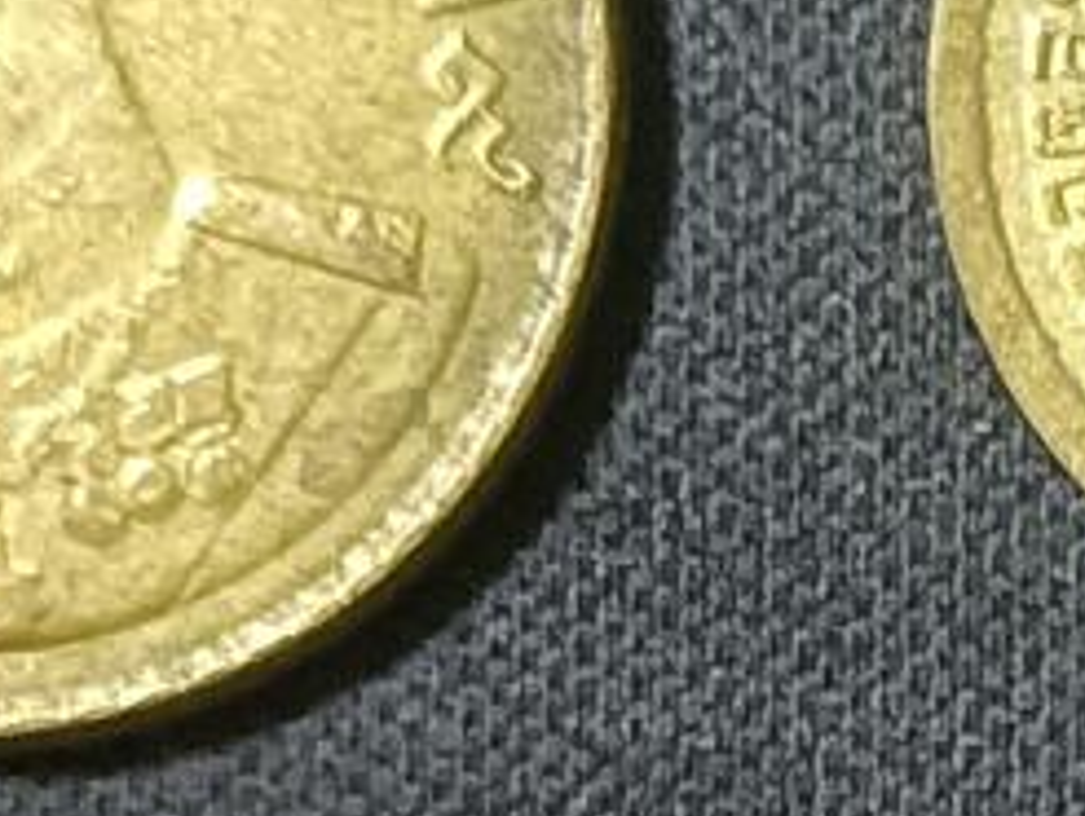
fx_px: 6244
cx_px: 2038
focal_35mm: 199
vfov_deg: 7.4
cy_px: 1151
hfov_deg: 9.4
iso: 2171
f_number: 1.8
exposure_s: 1/25
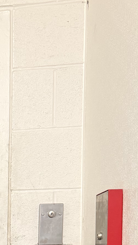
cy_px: 296
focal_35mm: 84
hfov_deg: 12.6
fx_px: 546
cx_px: -137
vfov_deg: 23.1
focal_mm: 6.76
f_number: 1.78
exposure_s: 1/60
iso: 400
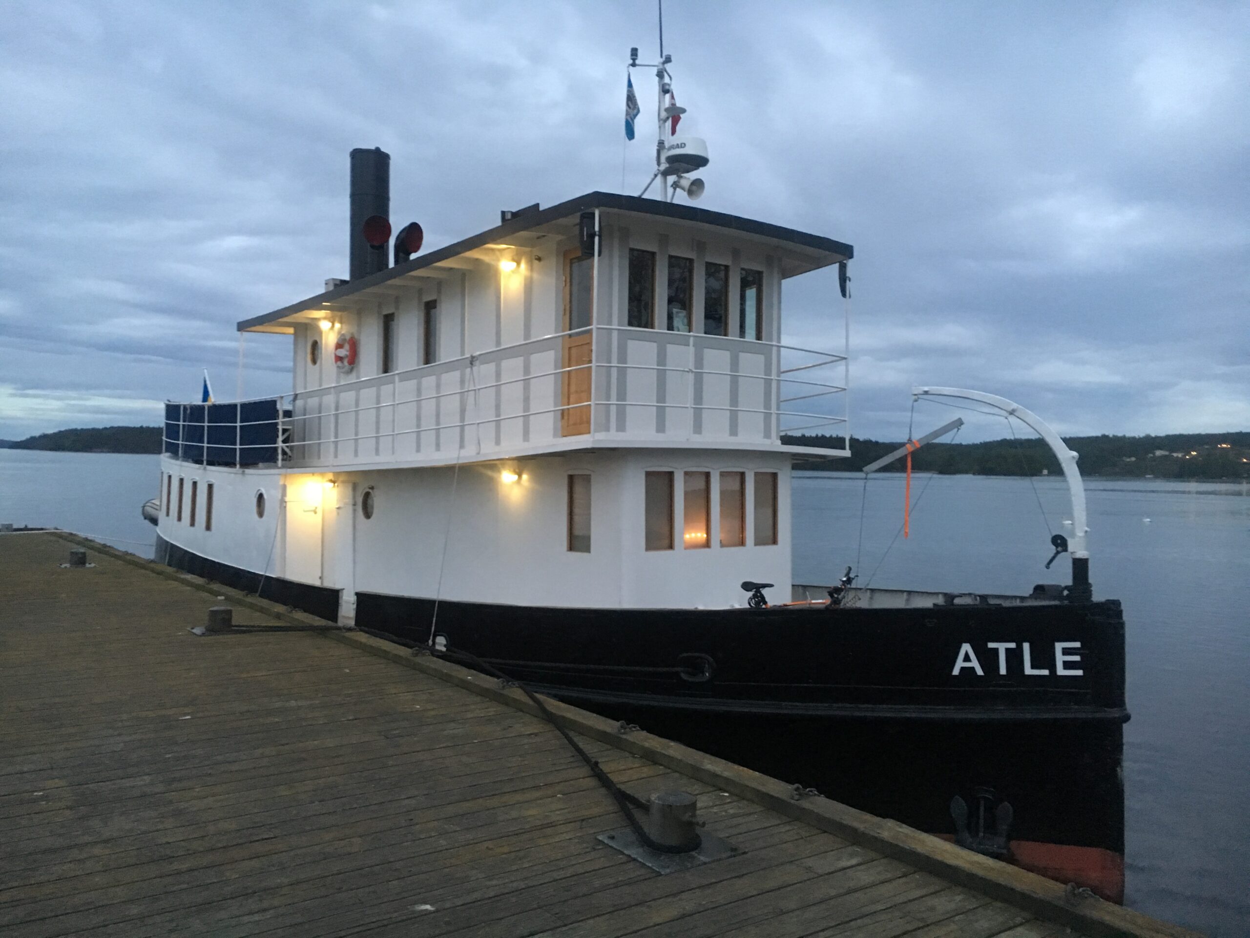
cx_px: 625
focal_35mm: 29
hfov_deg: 61.7
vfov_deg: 48.2
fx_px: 1047
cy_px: 469
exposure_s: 1/17
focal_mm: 4.15
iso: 500
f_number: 2.2
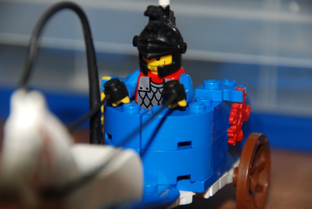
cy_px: 104
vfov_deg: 4.6
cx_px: 156
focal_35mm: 300
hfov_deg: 6.9
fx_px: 2604
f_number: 6.3
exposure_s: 1/60
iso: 400
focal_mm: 200
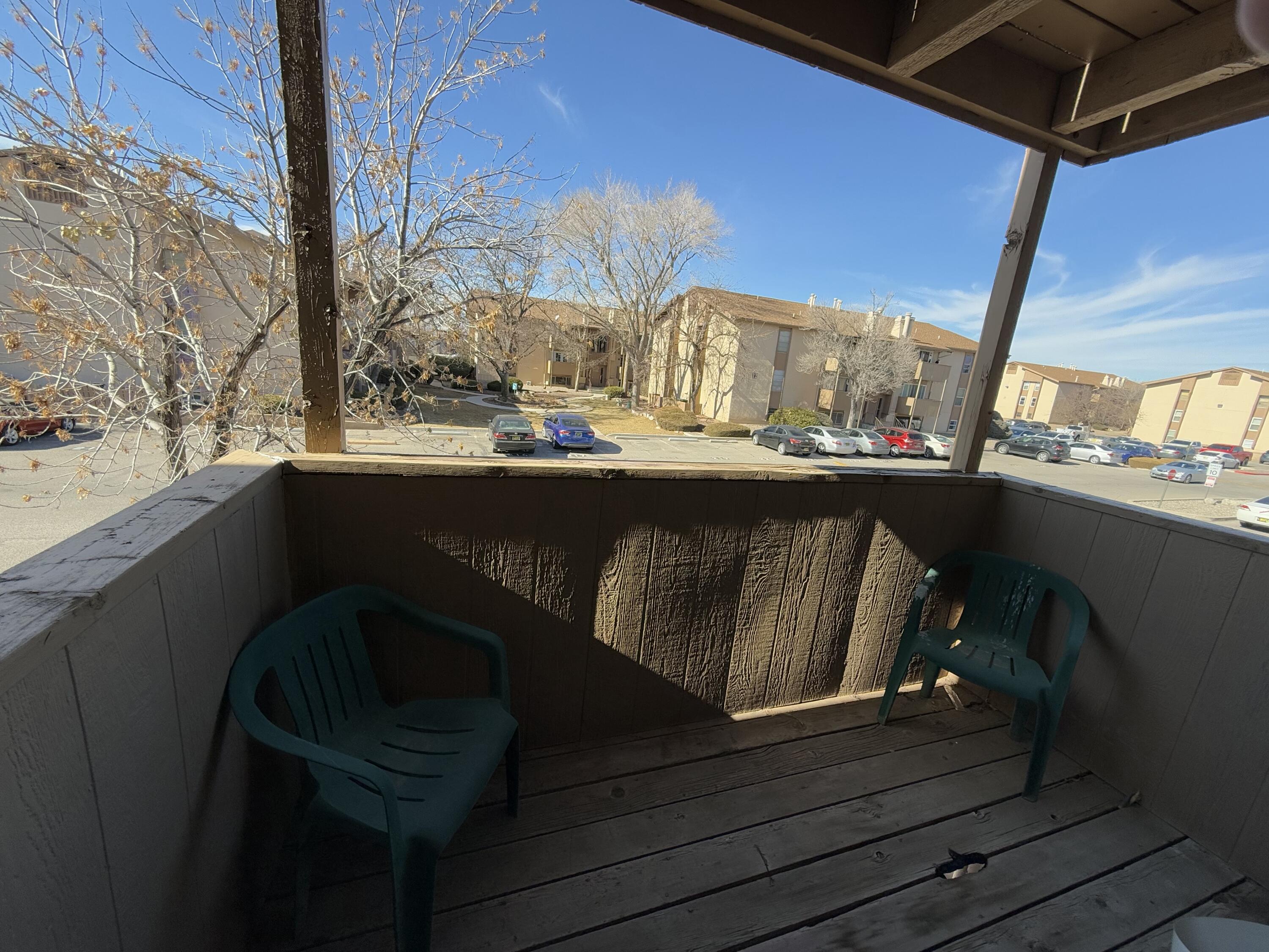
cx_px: 634
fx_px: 513
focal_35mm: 14
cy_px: 476
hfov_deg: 102.1
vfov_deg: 85.7
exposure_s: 1/694
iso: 50
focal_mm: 2.22
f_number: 2.2
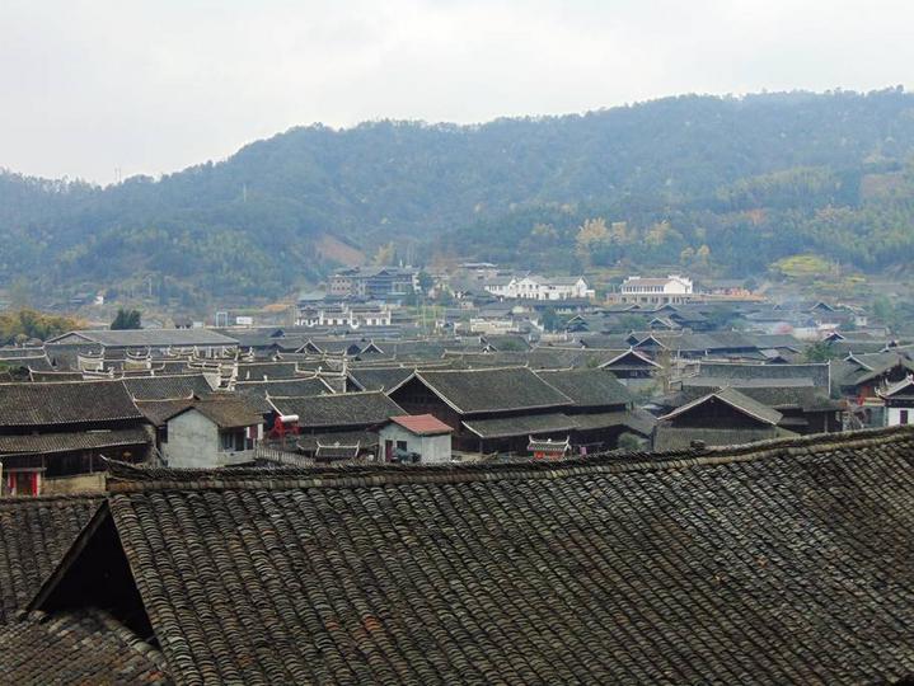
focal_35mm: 50
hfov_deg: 38.2
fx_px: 1321
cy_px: 343
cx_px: 457
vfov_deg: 29.1
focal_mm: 9
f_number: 3.5
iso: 80
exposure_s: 1/500
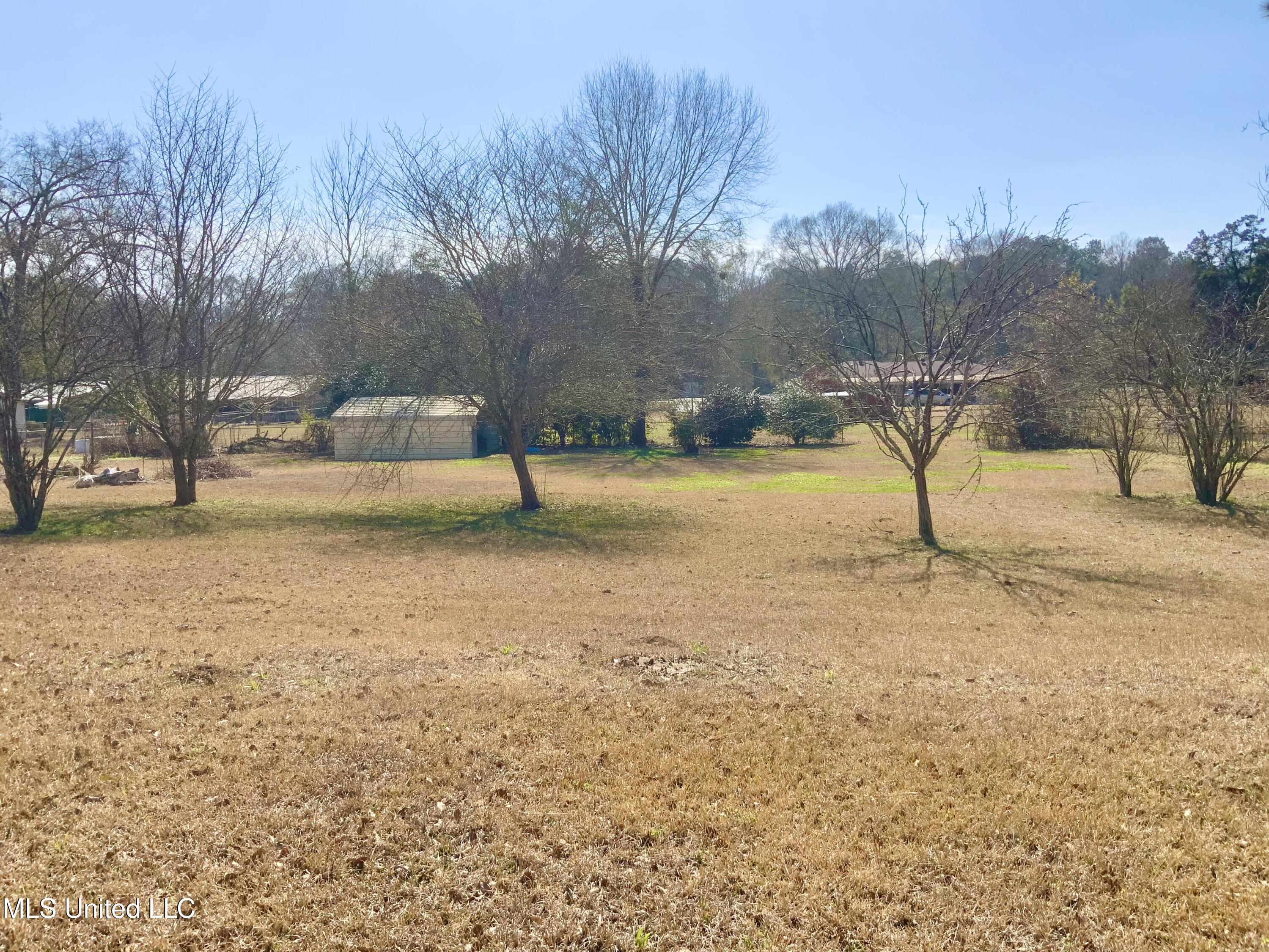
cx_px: 634
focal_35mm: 29
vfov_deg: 48.2
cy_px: 476
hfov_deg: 61.7
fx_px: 1063
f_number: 1.8
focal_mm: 3
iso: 16
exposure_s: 1/2667
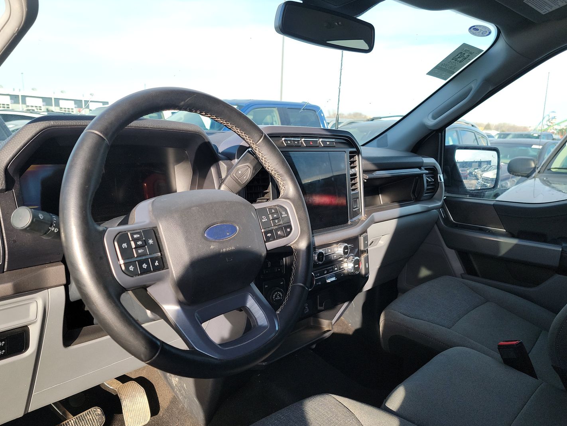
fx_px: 442
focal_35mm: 27
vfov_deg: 51.3
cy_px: 226
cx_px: 281
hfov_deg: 65.3
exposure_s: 1/204
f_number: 1.8
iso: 50
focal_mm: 6.7
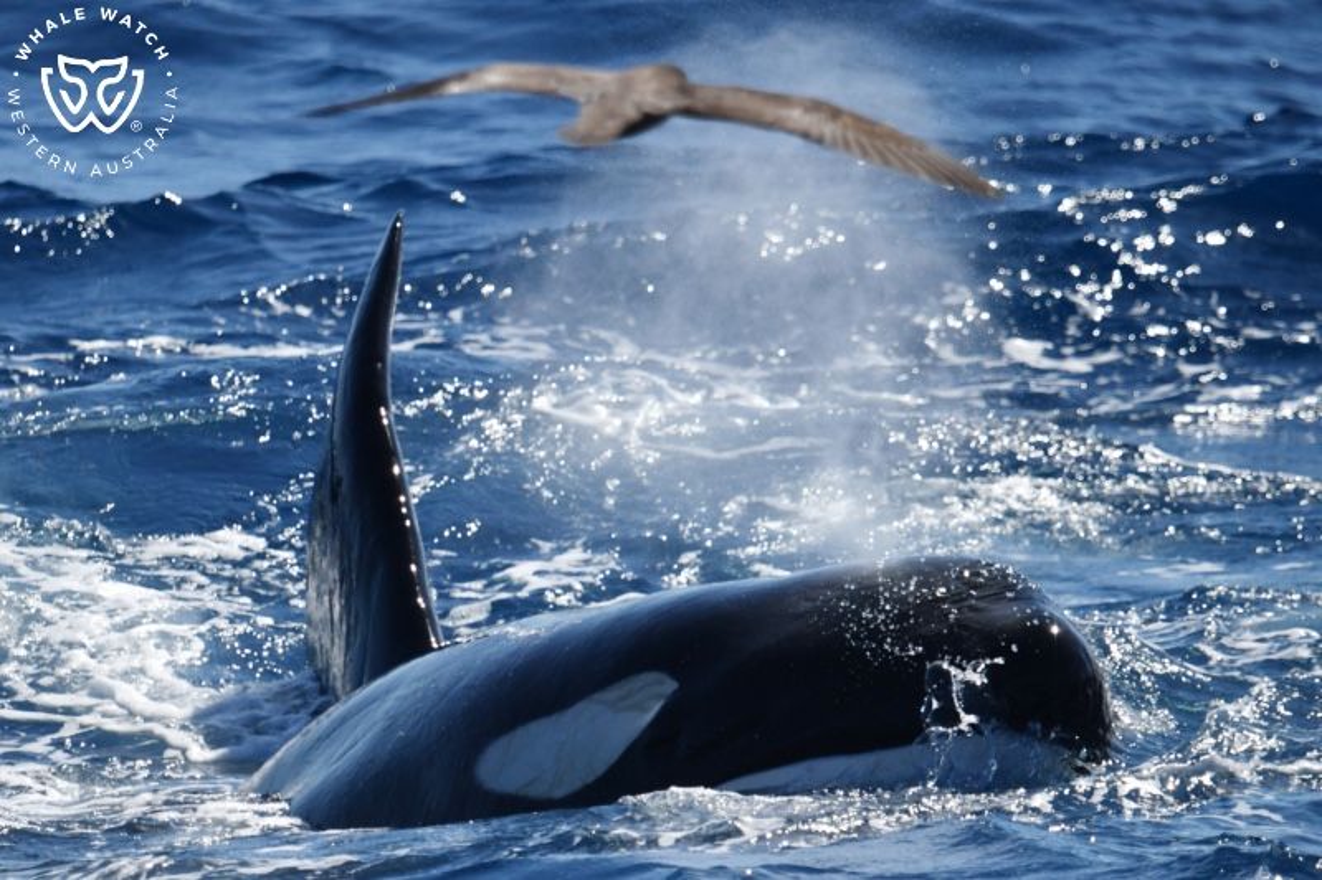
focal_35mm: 500
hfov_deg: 4.1
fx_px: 18356
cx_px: 661
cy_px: 440
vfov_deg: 2.7
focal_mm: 500
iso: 720
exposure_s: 1/8000
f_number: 6.3
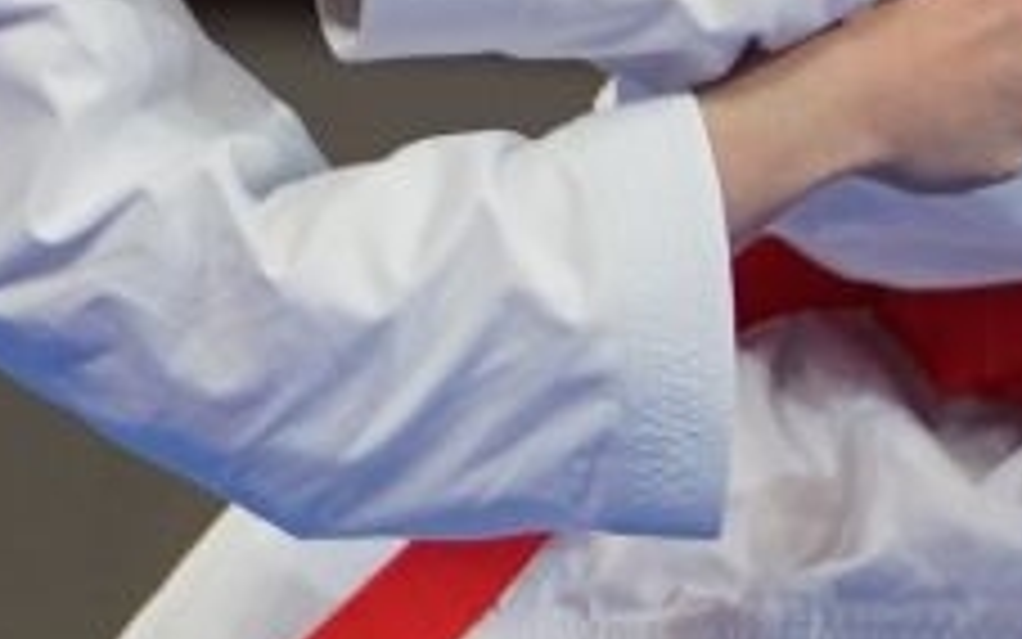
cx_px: 248
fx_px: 32011
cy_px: -63
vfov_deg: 1.1
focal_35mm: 1149
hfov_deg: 1.8
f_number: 2.8
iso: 640
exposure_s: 1/500
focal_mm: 142
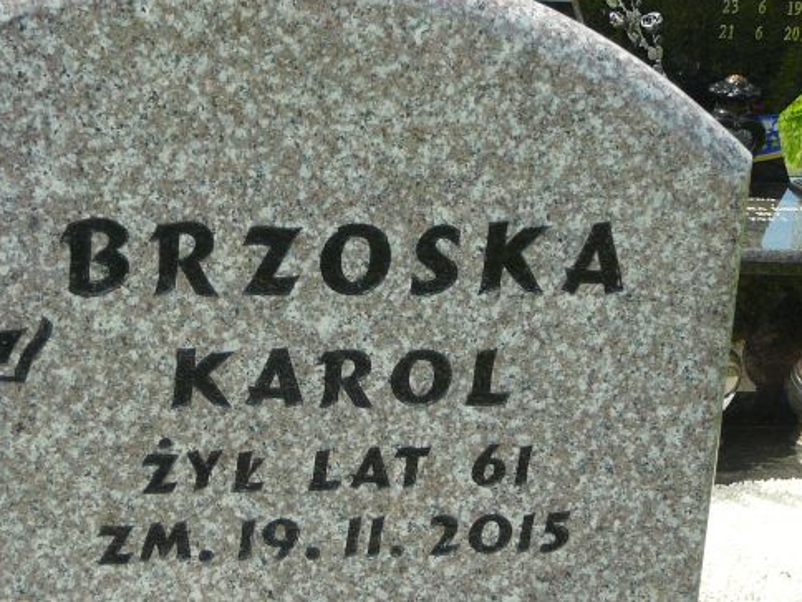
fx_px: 1807
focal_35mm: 78
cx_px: 277
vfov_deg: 18.9
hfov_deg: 24.9
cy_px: 365
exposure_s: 1/400
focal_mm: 8.7
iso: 80
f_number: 3.5
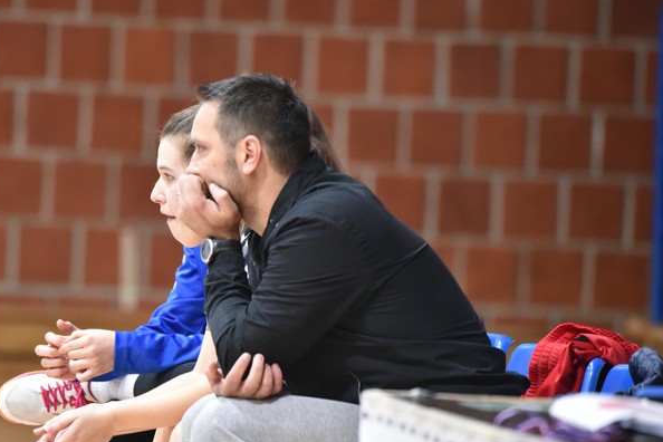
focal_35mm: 827
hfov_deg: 2.5
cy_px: 249
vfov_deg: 1.7
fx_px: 15229
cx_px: 210
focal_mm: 600
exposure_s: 1/125
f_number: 6.3
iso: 8000
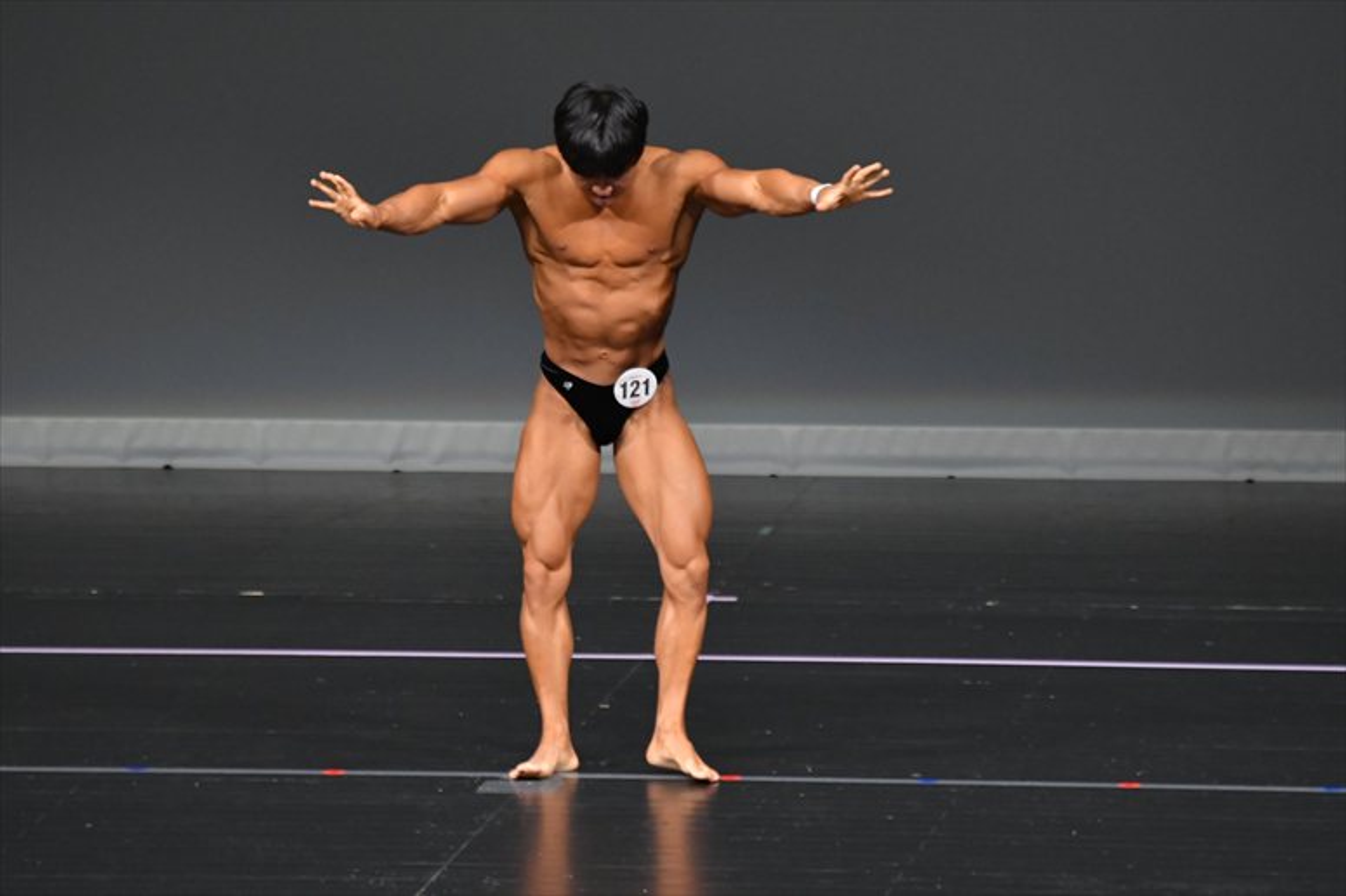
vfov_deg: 3.7
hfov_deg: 5.5
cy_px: 448
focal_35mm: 375
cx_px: 673
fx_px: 14014
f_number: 5.6
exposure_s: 1/400
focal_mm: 250
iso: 4000
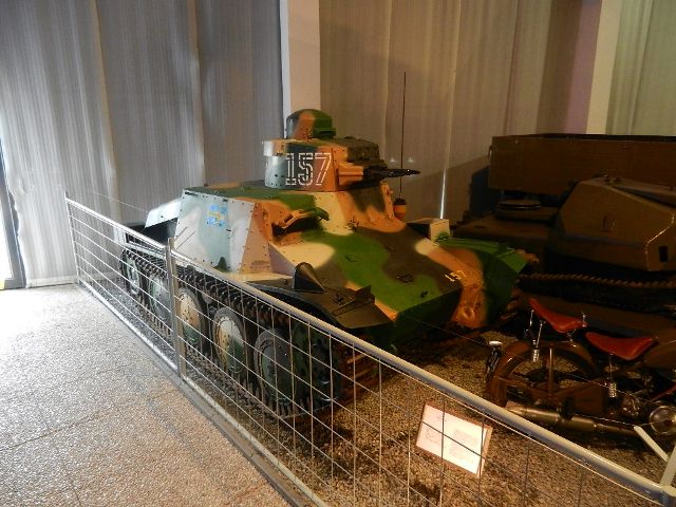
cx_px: 338
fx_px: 488
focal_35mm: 25
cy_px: 254
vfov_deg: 54.9
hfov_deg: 69.4
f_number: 3.5
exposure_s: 1/25
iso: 640
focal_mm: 4.5
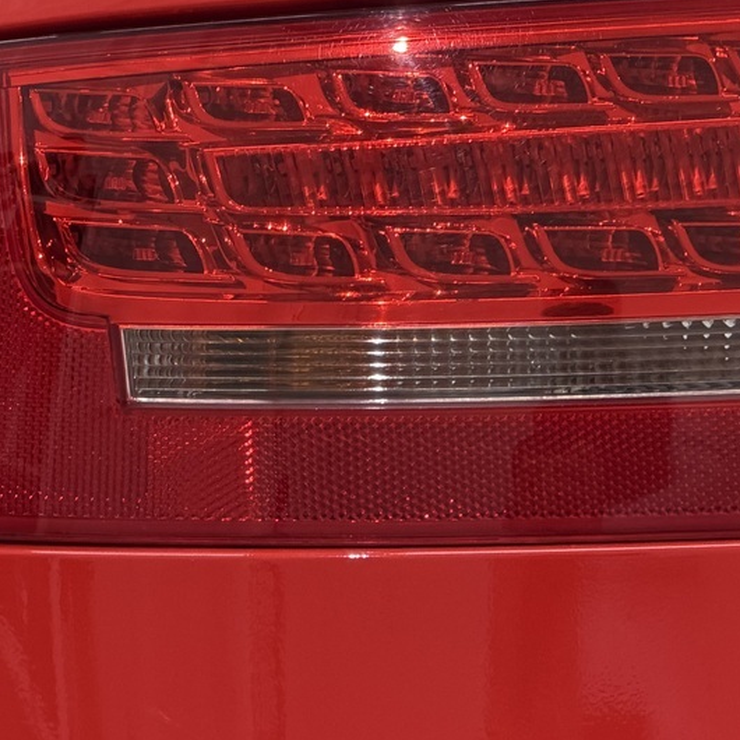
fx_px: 5805
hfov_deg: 7.2
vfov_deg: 7.3
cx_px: 860
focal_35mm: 240
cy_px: 323
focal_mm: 16.89
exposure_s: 1/50
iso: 400
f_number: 2.8
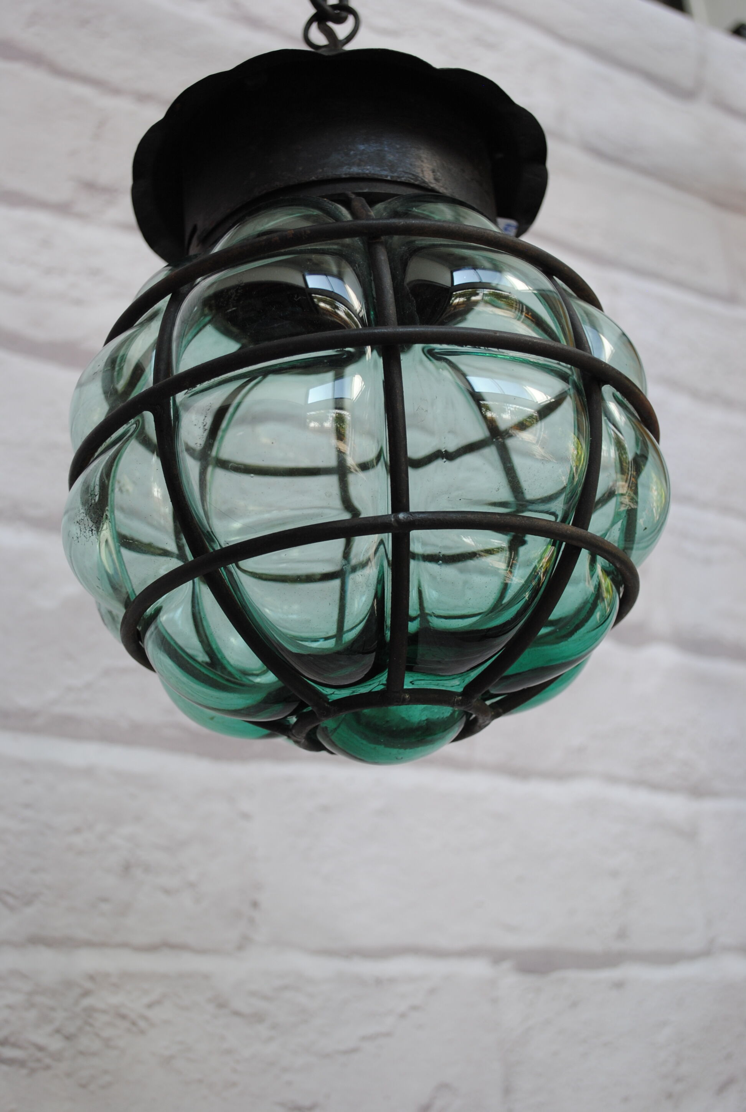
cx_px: 373
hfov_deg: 28.2
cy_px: 556
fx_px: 1485
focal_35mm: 48
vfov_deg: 41.0
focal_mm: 32
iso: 200
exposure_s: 1/100
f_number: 5
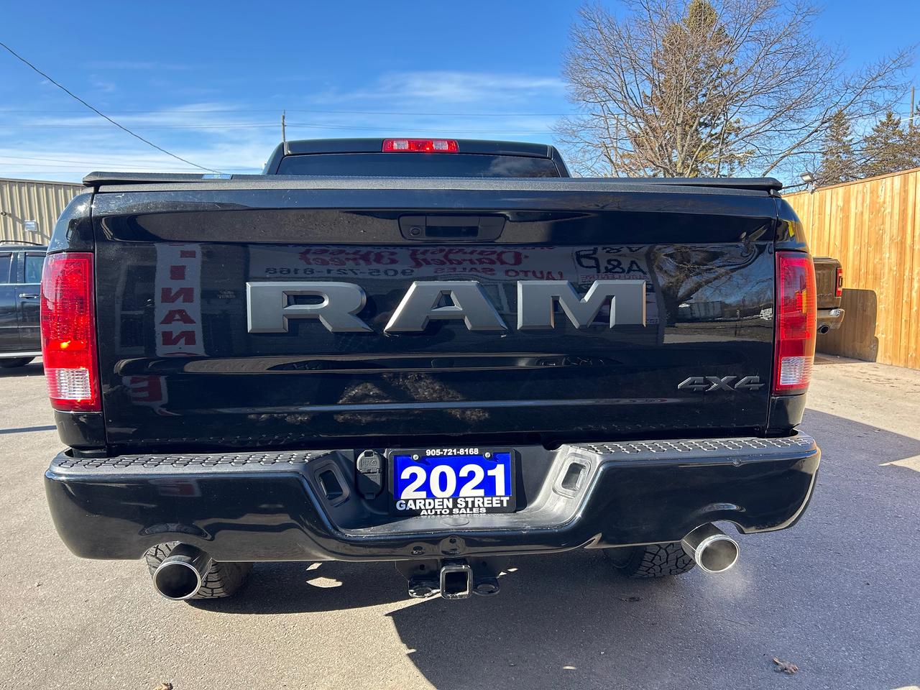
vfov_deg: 53.1
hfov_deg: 67.3
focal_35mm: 26
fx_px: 691
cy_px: 345
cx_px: 460
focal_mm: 5.7
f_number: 1.5
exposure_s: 1/808
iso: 50
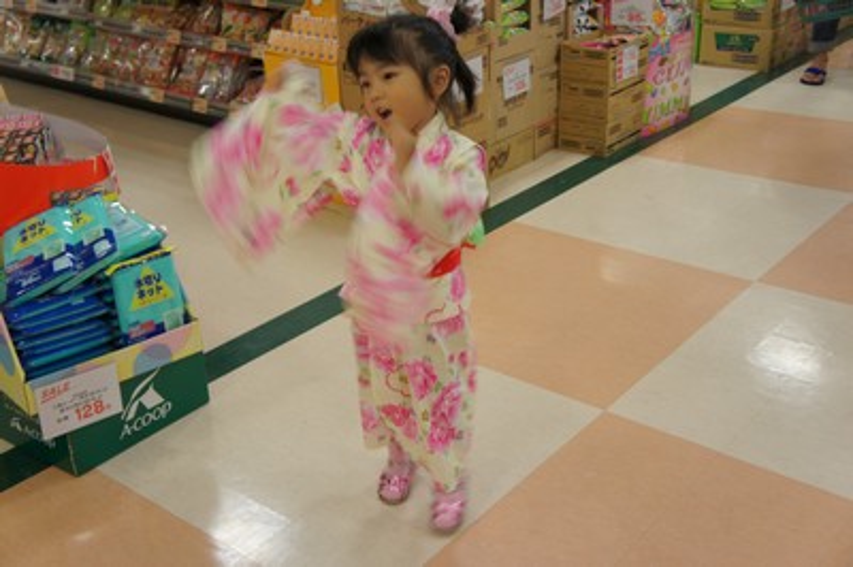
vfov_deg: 31.8
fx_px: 994
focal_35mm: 42
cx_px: 426
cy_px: 284
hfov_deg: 46.4
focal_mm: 28
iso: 320
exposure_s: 1/50
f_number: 4
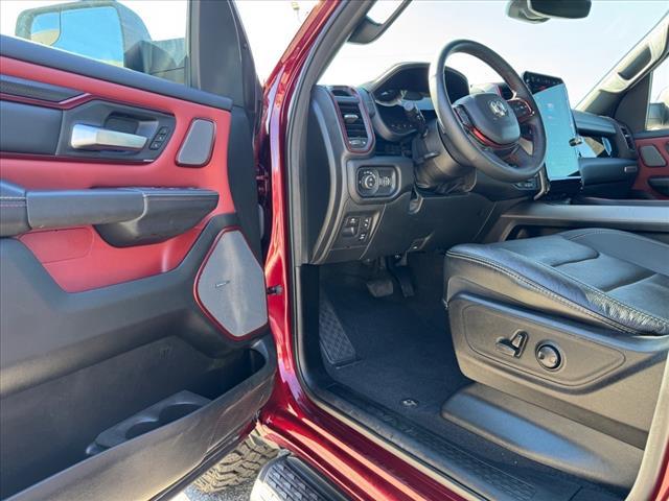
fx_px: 464
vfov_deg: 56.8
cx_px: 334
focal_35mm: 24
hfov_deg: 71.6
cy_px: 250
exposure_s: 1/121
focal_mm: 6.76
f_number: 1.78
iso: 100
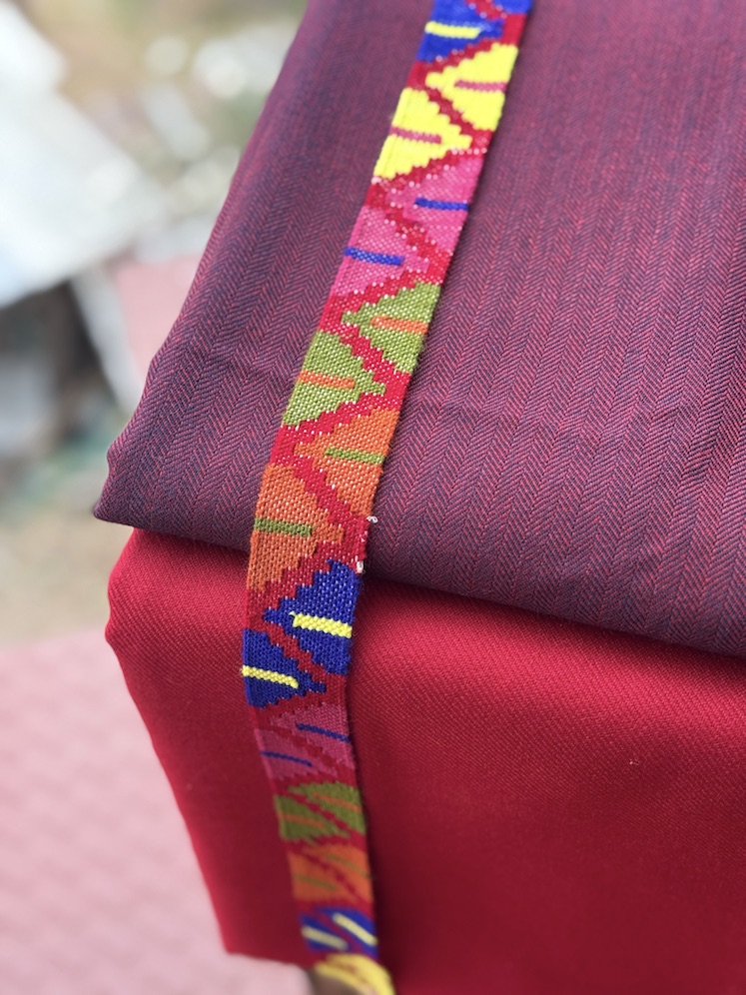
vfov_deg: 39.7
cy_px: 498
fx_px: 1379
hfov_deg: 30.3
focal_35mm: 48
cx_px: 373
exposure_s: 1/221
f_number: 1.78
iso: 64
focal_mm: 6.76
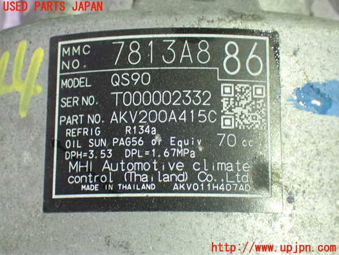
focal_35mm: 71
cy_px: 128
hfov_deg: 27.4
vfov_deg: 20.7
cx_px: 170
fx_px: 695
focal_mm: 12.73
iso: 1600
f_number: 3.9
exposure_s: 1/20
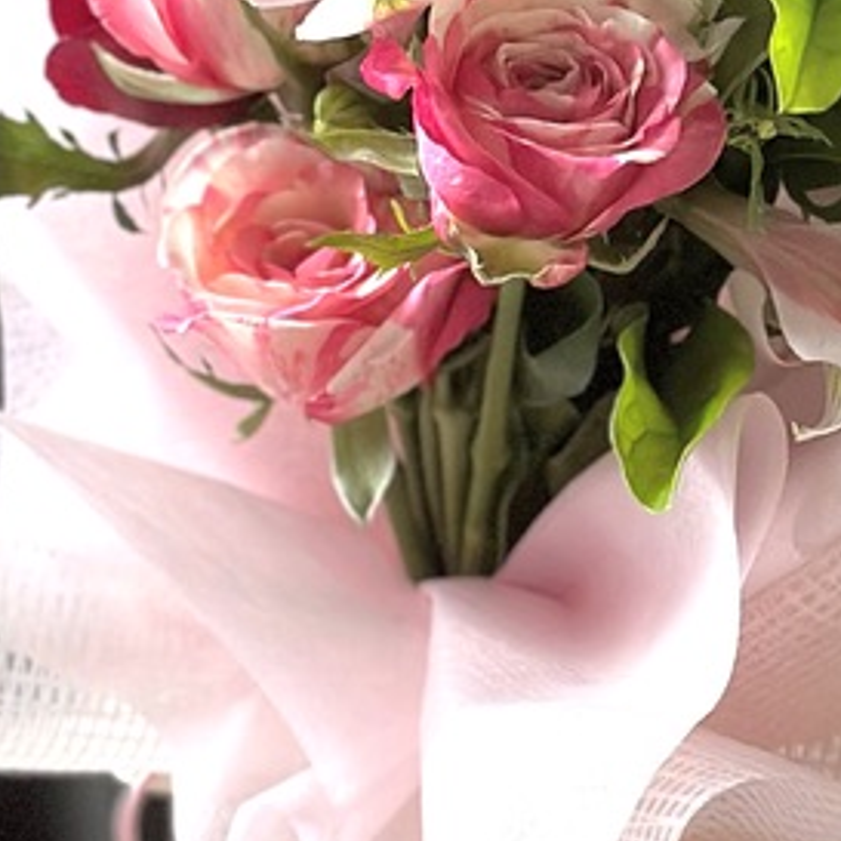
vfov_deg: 11.0
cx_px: 459
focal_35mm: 159
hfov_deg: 11.0
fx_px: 4370
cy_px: 317
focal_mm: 6.86
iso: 320
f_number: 1.78
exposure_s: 1/60
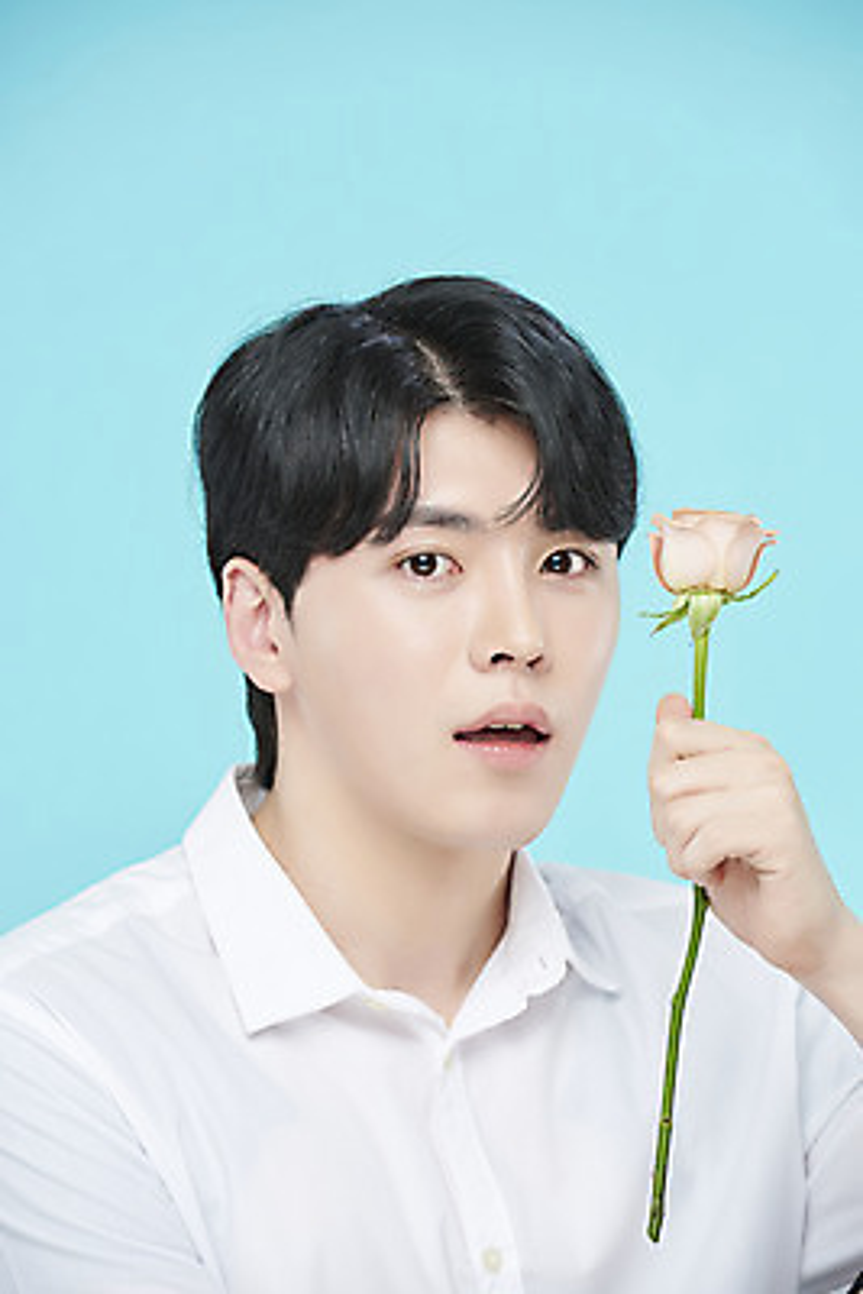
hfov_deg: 6.9
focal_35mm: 200
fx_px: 7185
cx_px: 432
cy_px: 647
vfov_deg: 10.3
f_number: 7.1
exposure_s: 1/125
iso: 64
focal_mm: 200
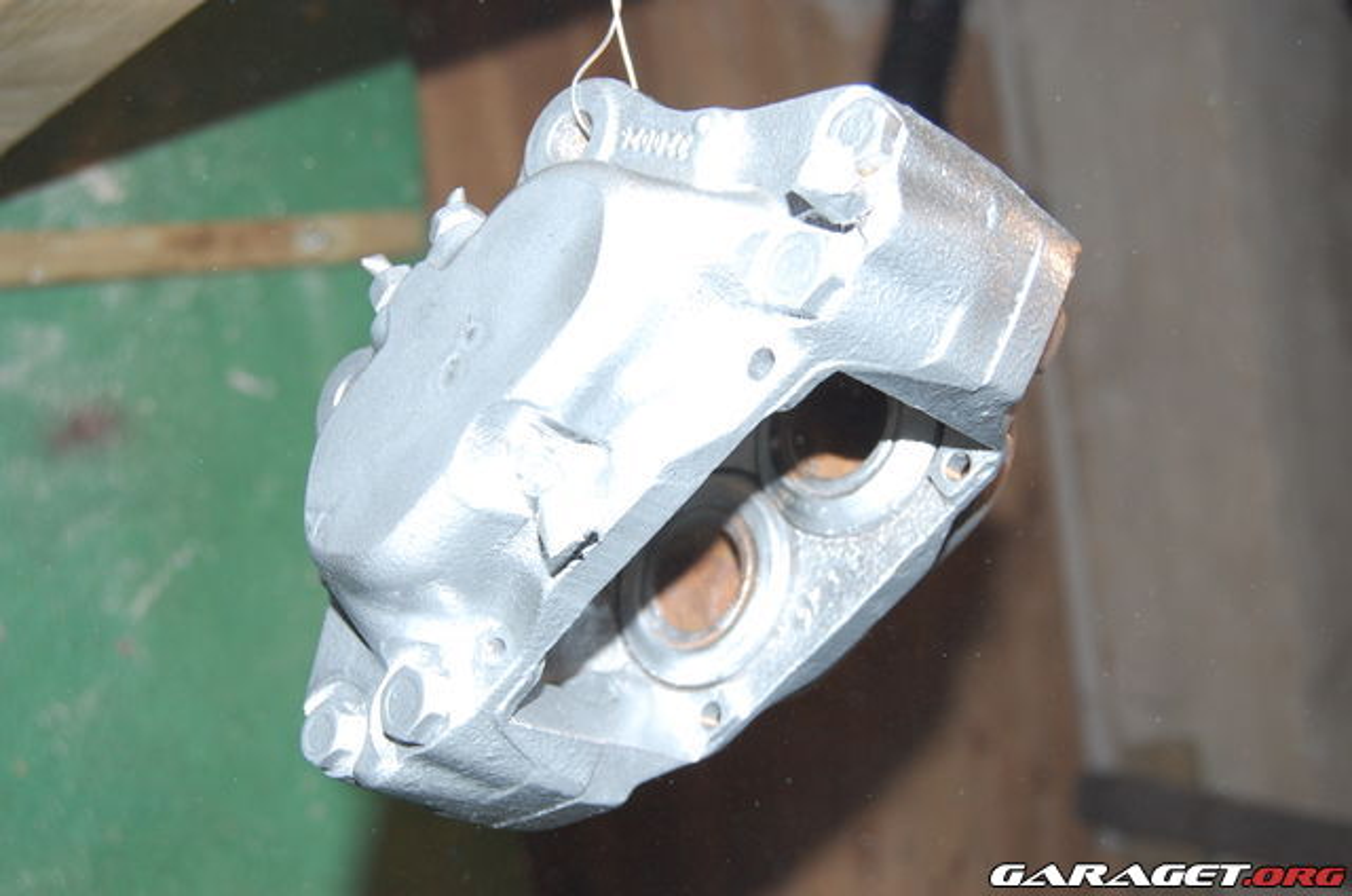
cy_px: 448
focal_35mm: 48
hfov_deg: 41.2
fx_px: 1799
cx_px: 676
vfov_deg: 28.0
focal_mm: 32
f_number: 4.5
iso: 400
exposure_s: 1/60
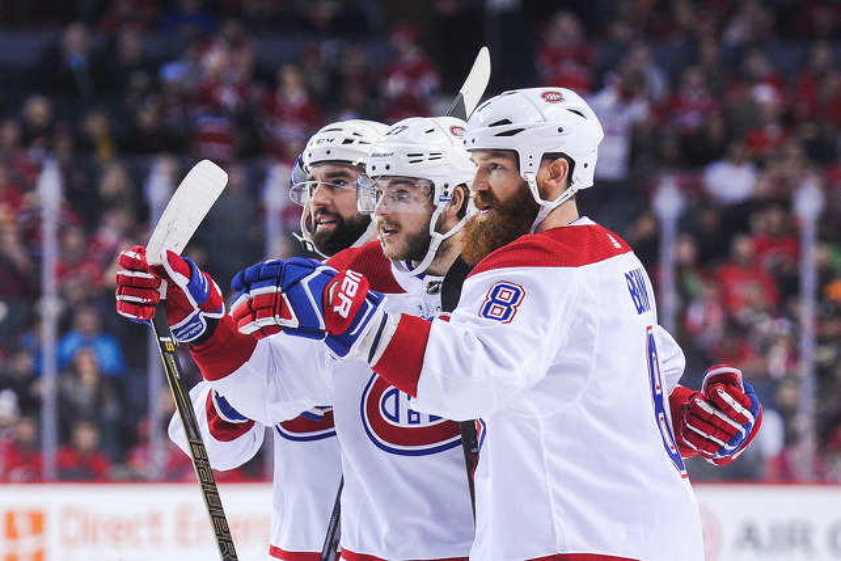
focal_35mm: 210
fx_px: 4905
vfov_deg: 6.5
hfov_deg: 9.8
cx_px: 420
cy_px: 280
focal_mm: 210
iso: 3200
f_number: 5
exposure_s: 1/800
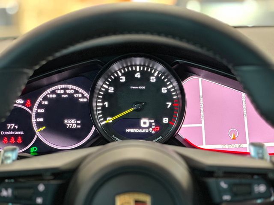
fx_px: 609
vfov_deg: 19.1
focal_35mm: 77
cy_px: 102
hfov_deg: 25.3
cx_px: 137
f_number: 2.8
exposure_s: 1/30
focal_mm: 9
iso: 400
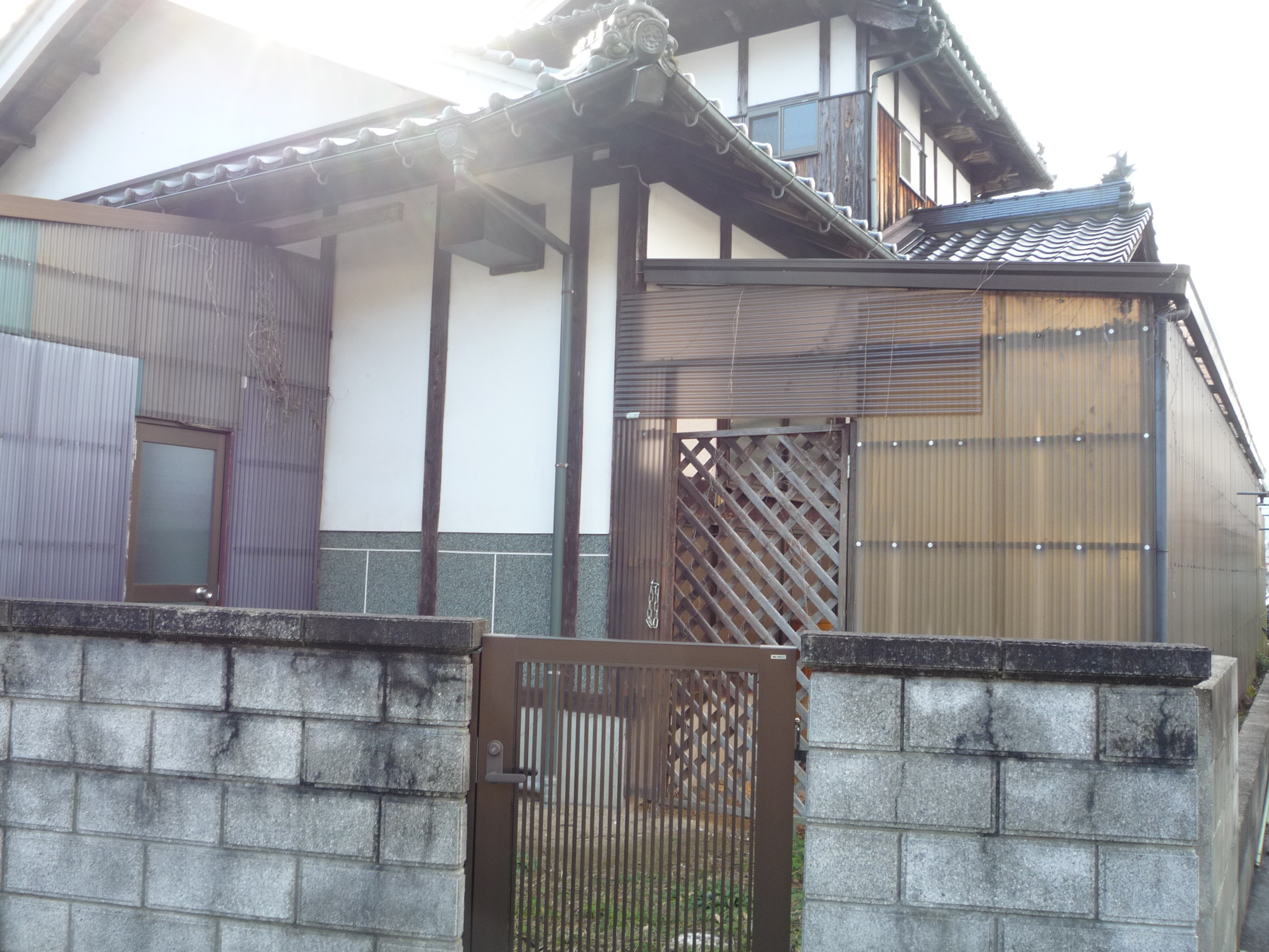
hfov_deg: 60.0
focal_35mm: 30
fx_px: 1100
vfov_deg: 46.8
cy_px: 476
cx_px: 634
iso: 100
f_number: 3.3
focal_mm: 5.2
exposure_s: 1/100
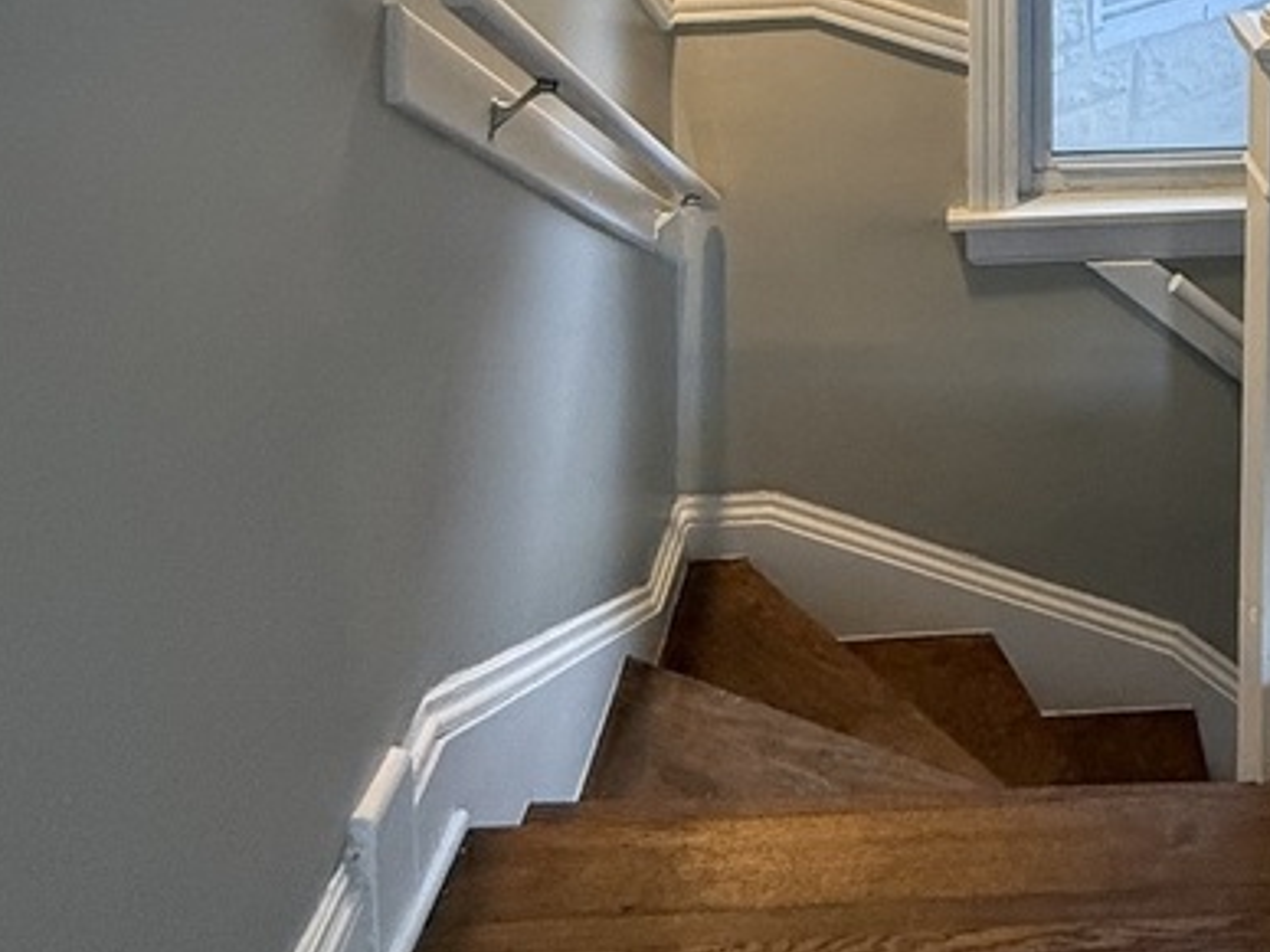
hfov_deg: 44.8
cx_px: 1067
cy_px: -252
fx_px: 1431
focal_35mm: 39
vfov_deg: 30.1
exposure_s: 1/120
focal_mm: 2.22
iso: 400
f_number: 2.2
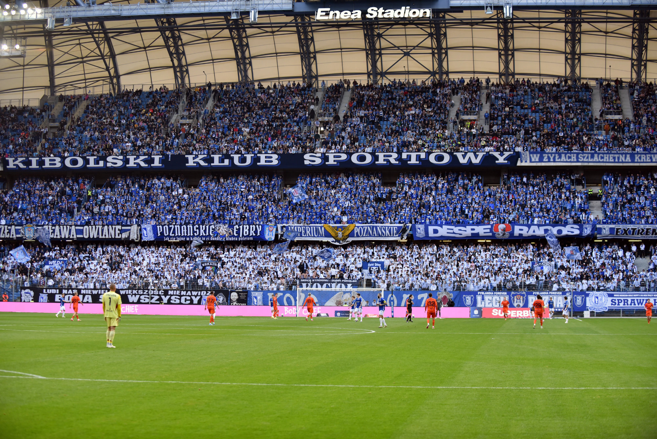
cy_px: 220
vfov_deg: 19.5
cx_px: 328
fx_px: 1278
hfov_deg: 28.8
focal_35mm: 70
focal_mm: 70
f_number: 2.8
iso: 640
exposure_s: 1/1000
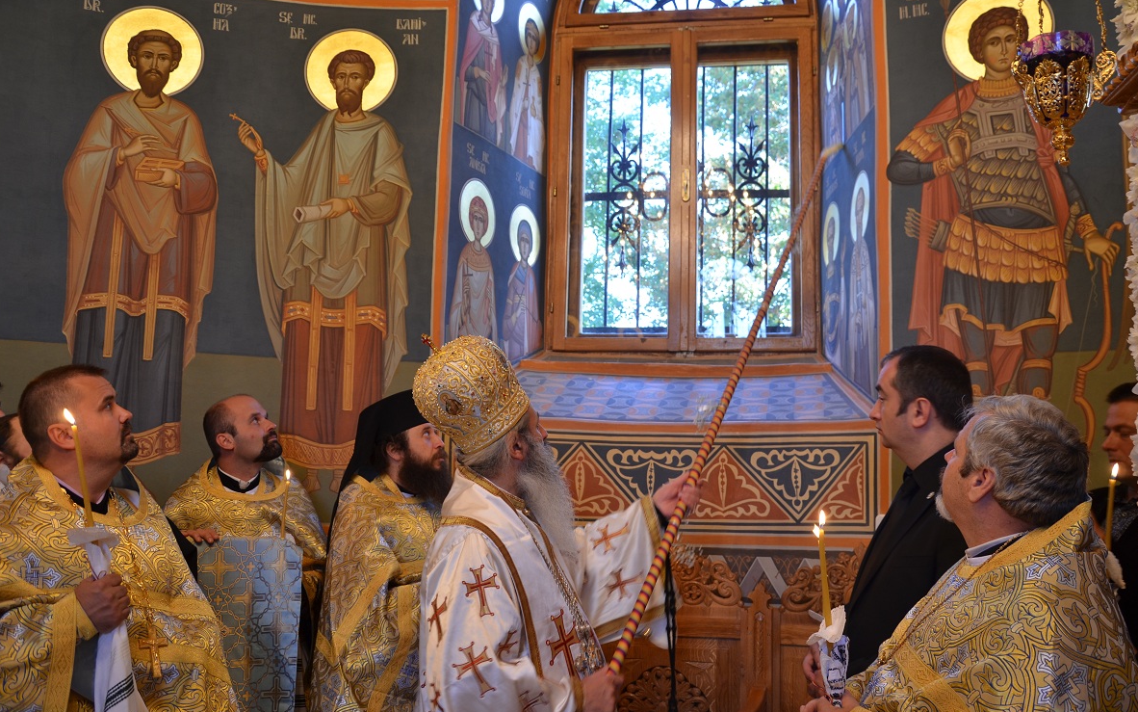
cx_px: 575
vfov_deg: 38.9
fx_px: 1009
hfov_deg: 58.9
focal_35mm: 33
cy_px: 345
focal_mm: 21
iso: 200
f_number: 3.8
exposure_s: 1/10
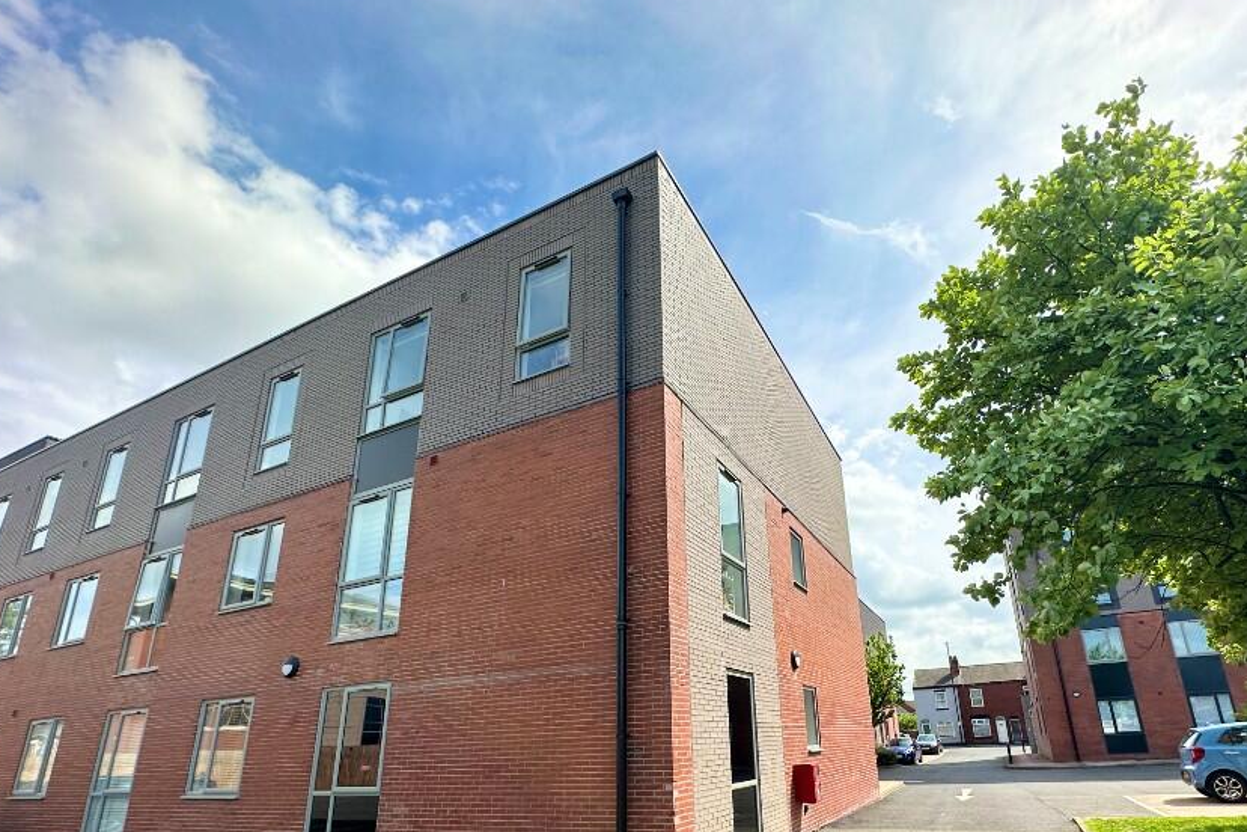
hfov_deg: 89.6
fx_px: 623
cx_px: 700
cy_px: 555
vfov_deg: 65.6
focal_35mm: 18
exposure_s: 1/2212
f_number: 2.2
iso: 50
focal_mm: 2.22
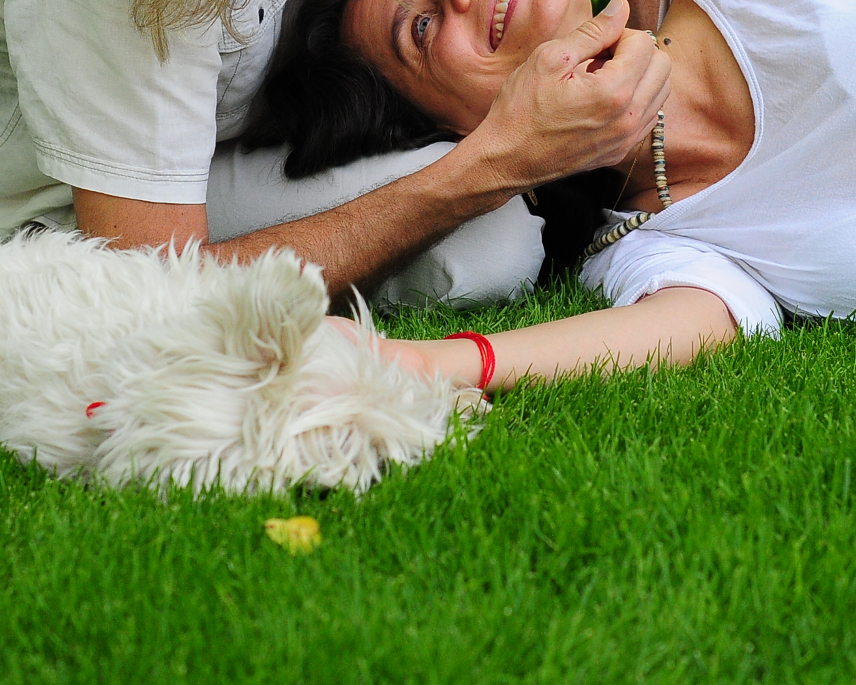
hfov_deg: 11.7
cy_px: 38
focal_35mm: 165
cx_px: 462
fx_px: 4180
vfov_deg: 9.3
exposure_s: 1/640
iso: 500
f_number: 4
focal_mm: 50
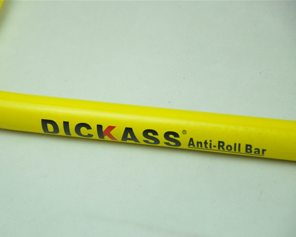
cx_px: 121
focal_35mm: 180
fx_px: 1573
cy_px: 119
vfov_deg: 8.6
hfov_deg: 10.7
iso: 3200
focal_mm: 105
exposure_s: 1/640
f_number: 5.6
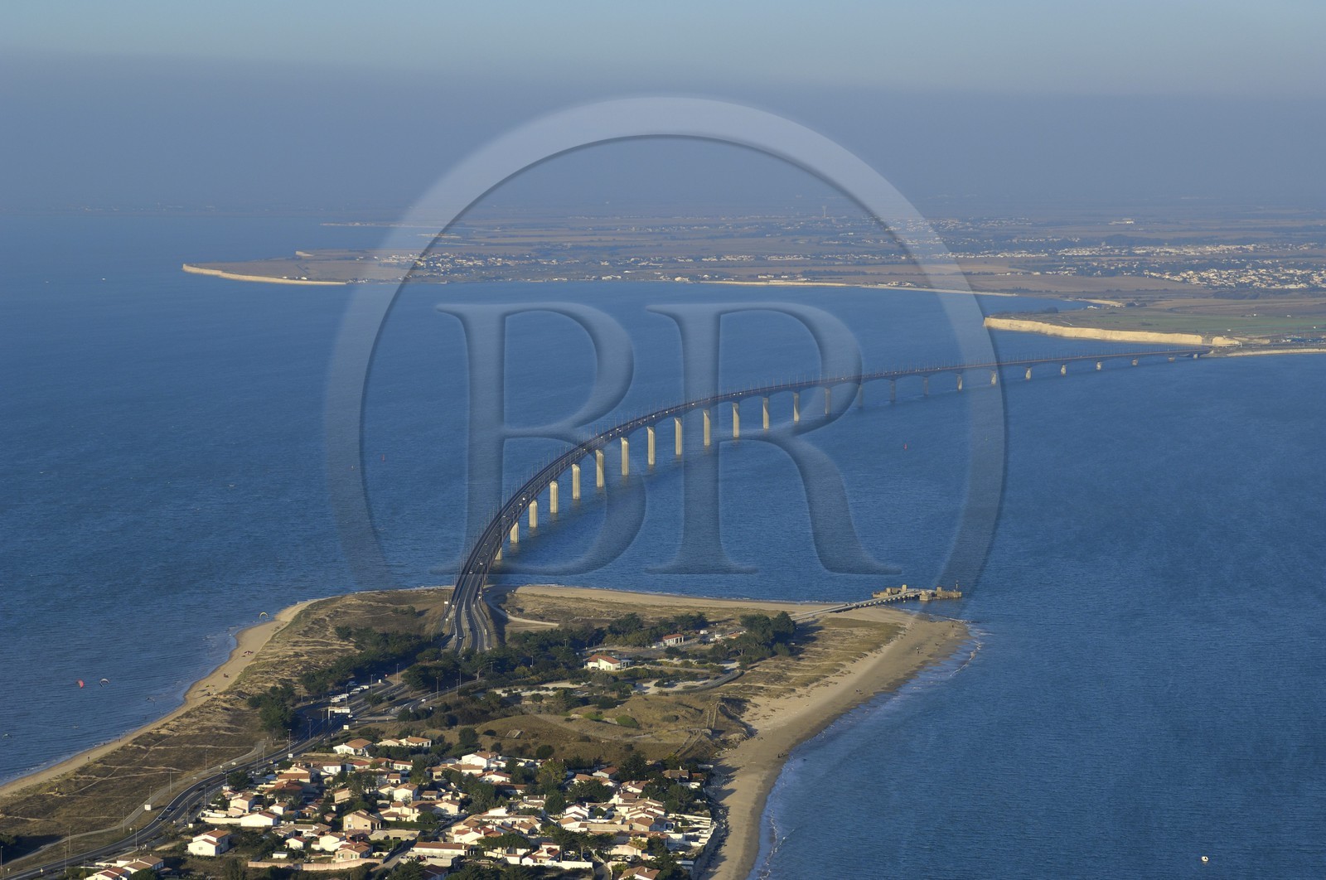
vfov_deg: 13.0
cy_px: 440
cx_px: 663
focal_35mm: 105
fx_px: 3862
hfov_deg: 19.5
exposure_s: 1/500
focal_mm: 70
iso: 100
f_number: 5
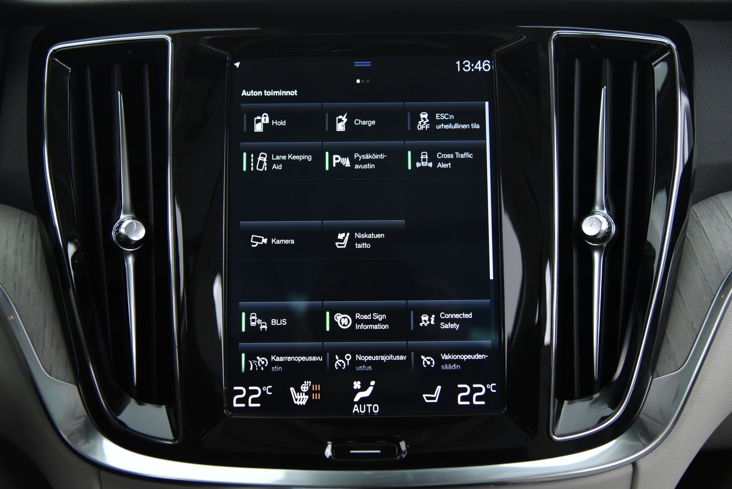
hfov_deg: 50.7
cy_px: 244
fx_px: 773
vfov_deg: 35.1
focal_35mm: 38
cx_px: 366
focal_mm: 38
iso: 4000
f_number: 4
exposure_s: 1/30
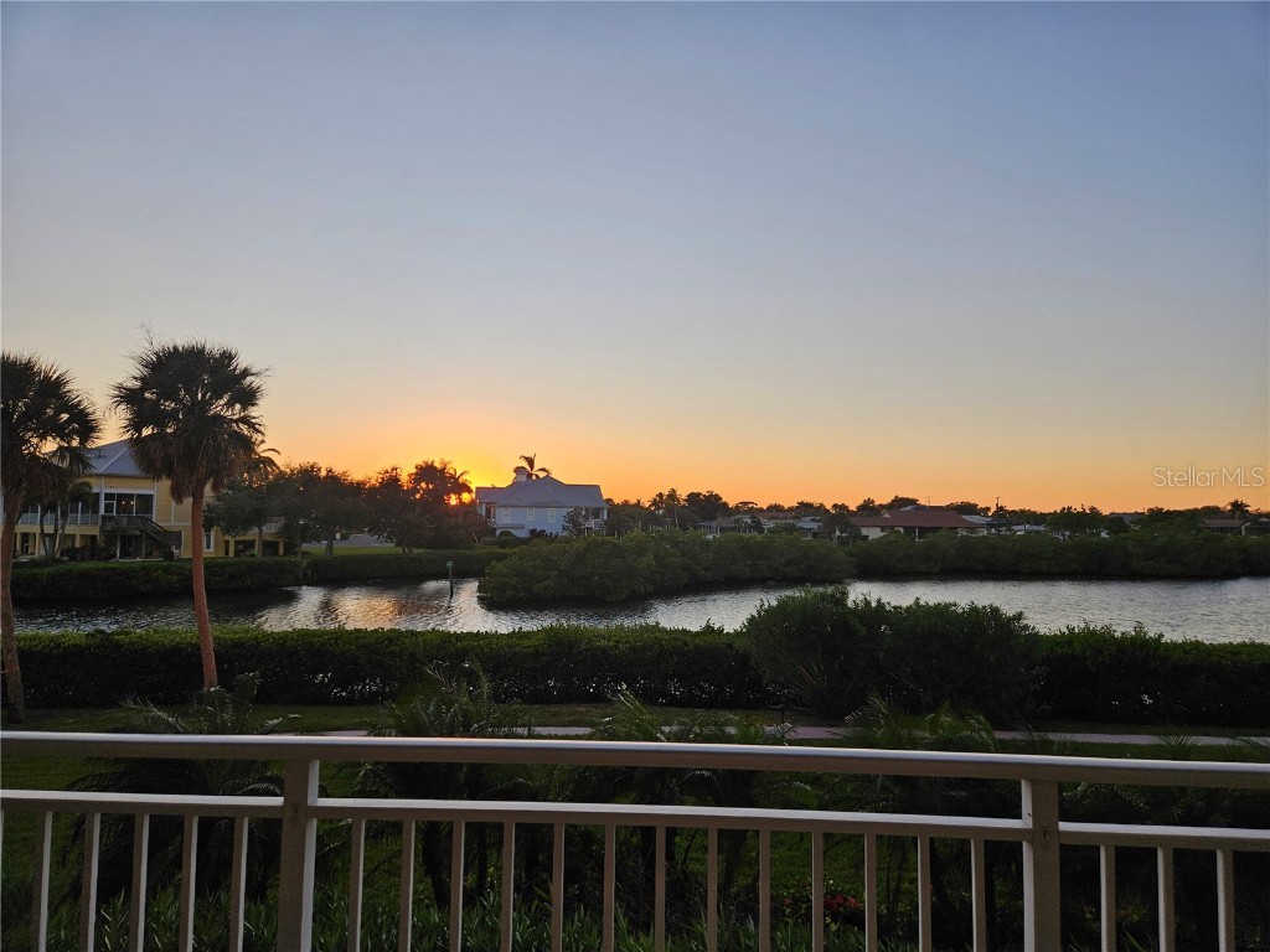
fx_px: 844
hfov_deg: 73.9
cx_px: 635
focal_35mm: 23
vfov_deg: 58.9
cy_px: 476
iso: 32
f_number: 1.8
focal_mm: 5.4
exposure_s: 1/560
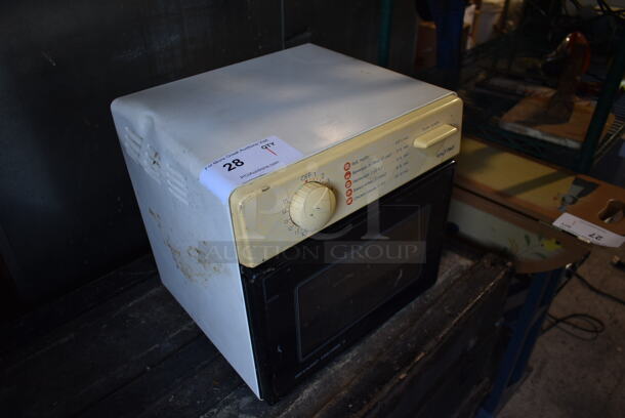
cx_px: 312
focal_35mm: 27
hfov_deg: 67.3
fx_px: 469
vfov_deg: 48.0
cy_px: 209
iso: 140
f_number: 3.5
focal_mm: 18
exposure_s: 1/30
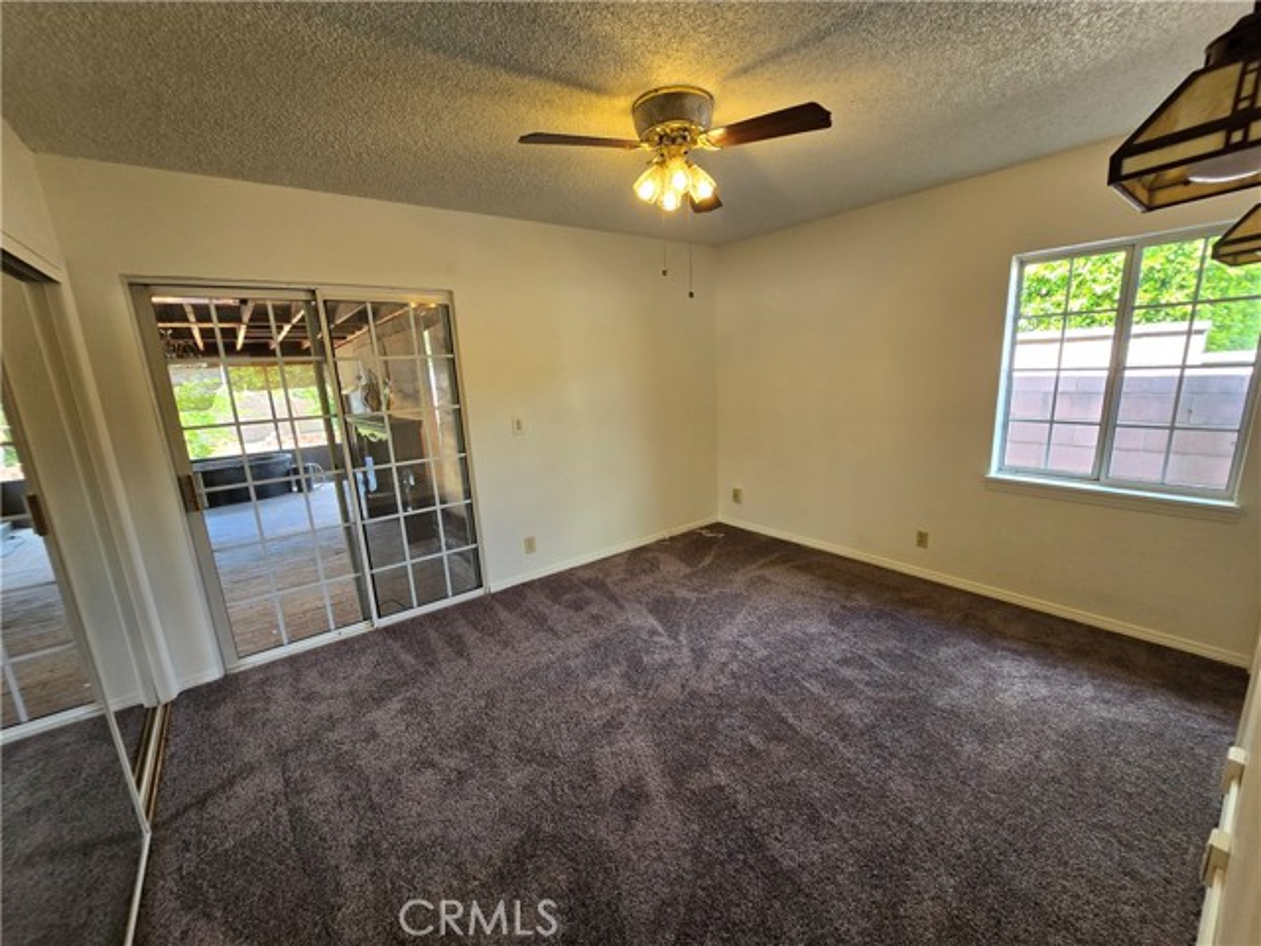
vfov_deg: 89.9
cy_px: 473
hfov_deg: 106.2
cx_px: 630
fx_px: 474
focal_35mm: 13
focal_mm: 2.2
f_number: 2.2
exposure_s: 1/60
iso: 125
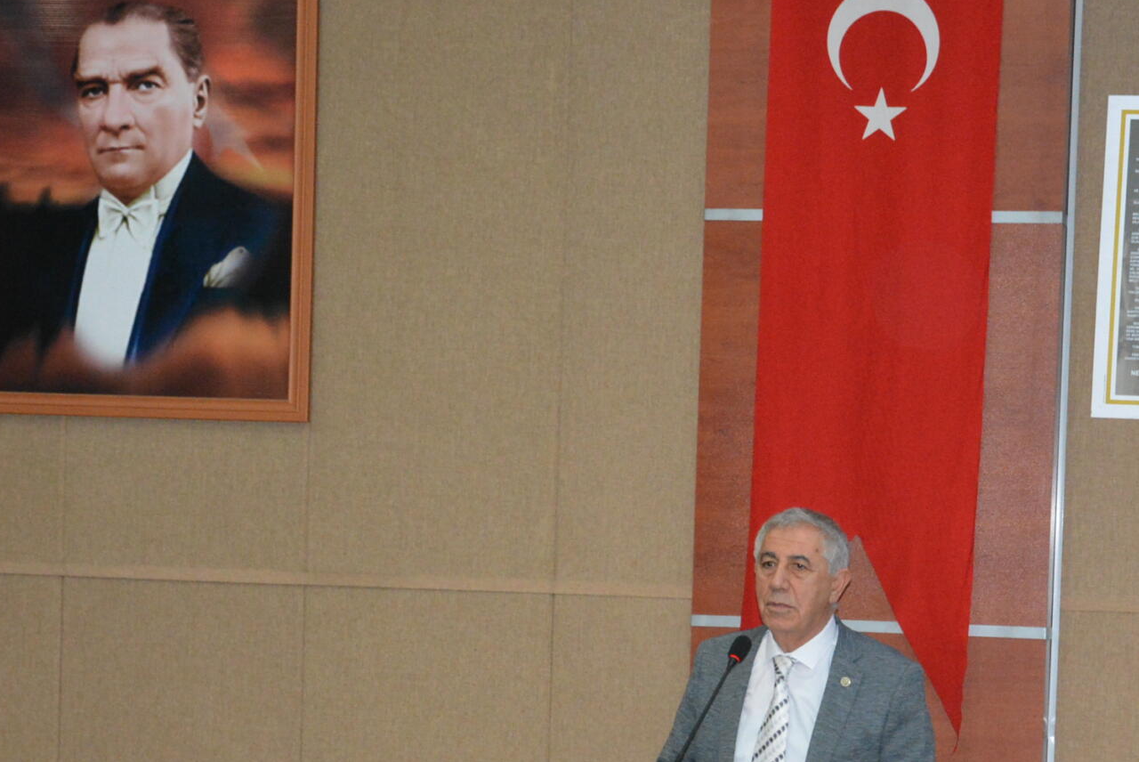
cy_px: 665
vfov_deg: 13.3
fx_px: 3230
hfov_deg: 19.9
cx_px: 804
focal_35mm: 102
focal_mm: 34
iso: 2500
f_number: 4.2
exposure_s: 1/60
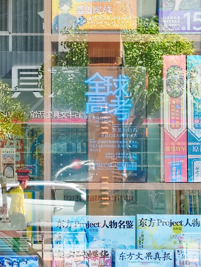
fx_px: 1316
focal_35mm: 170
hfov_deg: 8.7
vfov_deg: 11.6
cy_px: 134
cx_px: 100
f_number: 1.9
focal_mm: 6.12
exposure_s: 1/100
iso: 125
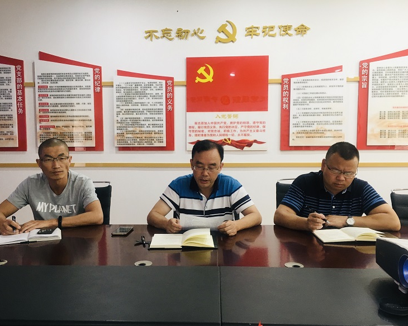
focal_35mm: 31
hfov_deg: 57.1
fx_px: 374
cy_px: 167
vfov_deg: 47.1
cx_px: 191
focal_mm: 4.15
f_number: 2.2
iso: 100
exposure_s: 1/33
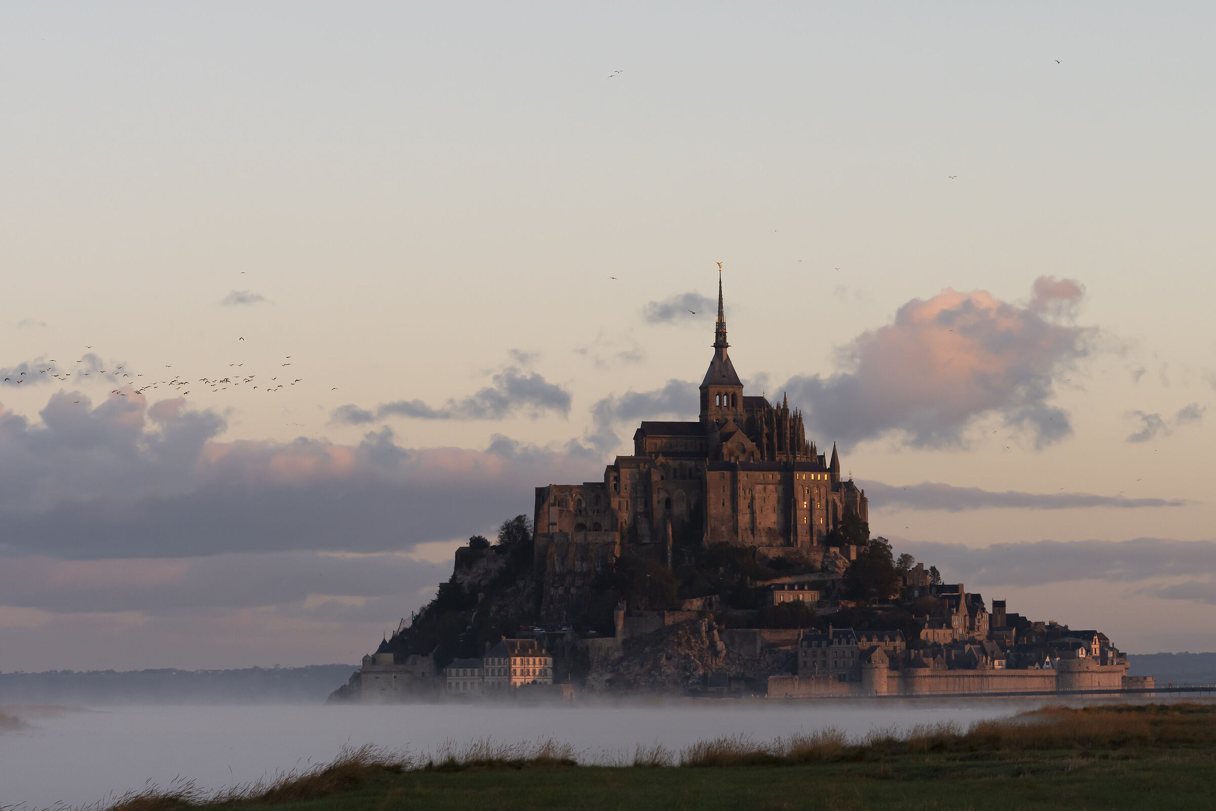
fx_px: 4796
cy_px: 406
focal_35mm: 142
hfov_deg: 14.4
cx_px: 608
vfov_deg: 9.7
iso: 560
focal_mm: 95
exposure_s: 1/250
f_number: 8
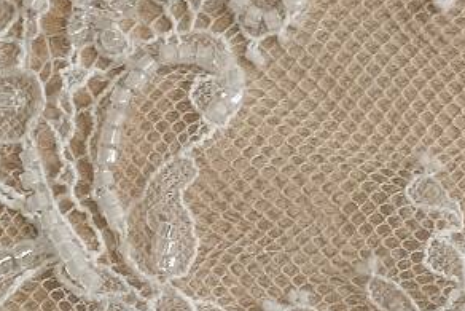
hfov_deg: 10.4
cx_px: 123
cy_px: 512
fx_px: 2546
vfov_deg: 6.8
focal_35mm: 197
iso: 200
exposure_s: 1/140
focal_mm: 24.3
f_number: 4
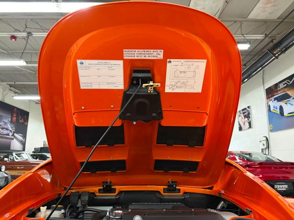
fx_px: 221
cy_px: 110
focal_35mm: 26
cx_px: 147
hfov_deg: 67.3
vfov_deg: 53.1
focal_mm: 5.96
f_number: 1.6
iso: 400
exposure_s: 1/40
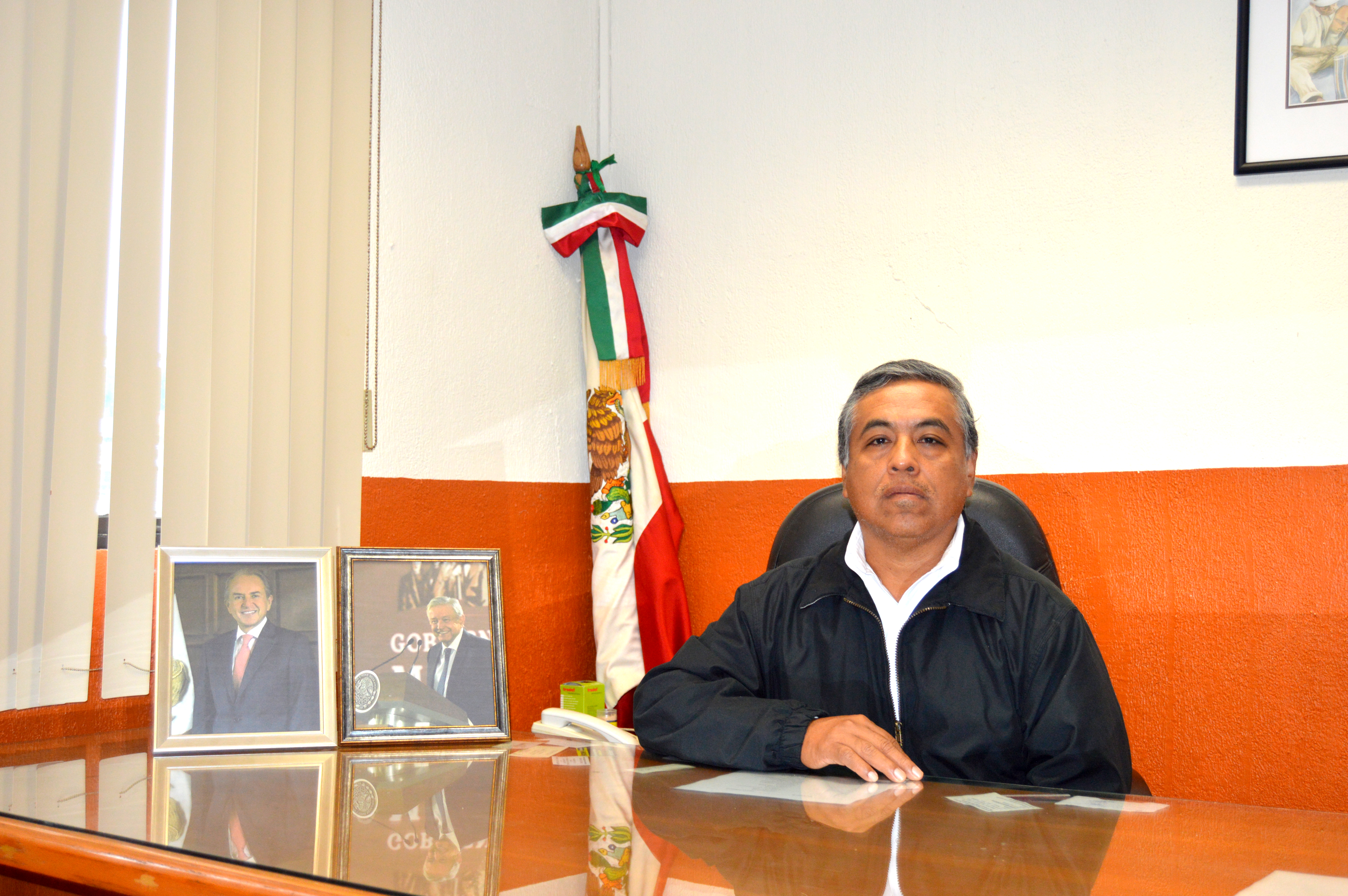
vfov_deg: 34.1
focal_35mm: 39
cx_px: 674
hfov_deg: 49.6
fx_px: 1459
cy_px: 448
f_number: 4
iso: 560
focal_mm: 26
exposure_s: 1/60
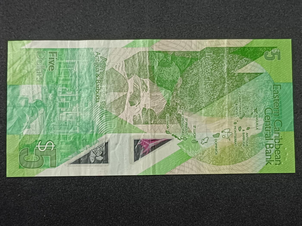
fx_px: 480
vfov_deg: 26.6
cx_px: 151
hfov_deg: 34.9
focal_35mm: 55
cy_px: 113
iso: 1224
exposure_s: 1/33.3
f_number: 1.8
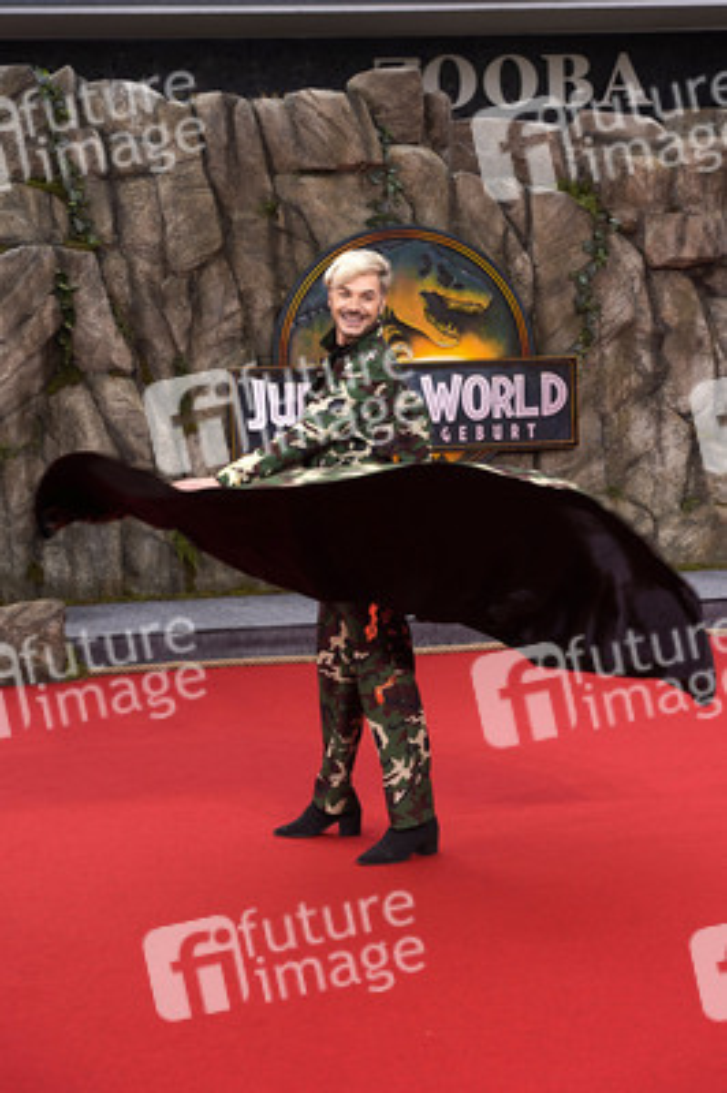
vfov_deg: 31.4
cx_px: 364
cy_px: 546
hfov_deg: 21.2
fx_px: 1942
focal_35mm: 64
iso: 100
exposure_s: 1/160
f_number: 5.6
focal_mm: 64
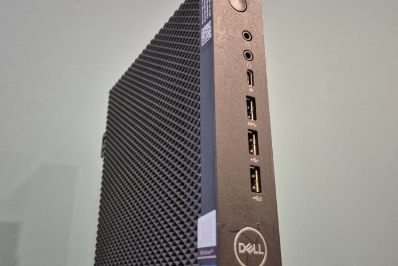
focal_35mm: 36
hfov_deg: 53.1
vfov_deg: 36.9
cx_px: 190
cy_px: 125
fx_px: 398
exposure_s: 1/100
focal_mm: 5.4
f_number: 1.8
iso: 1000
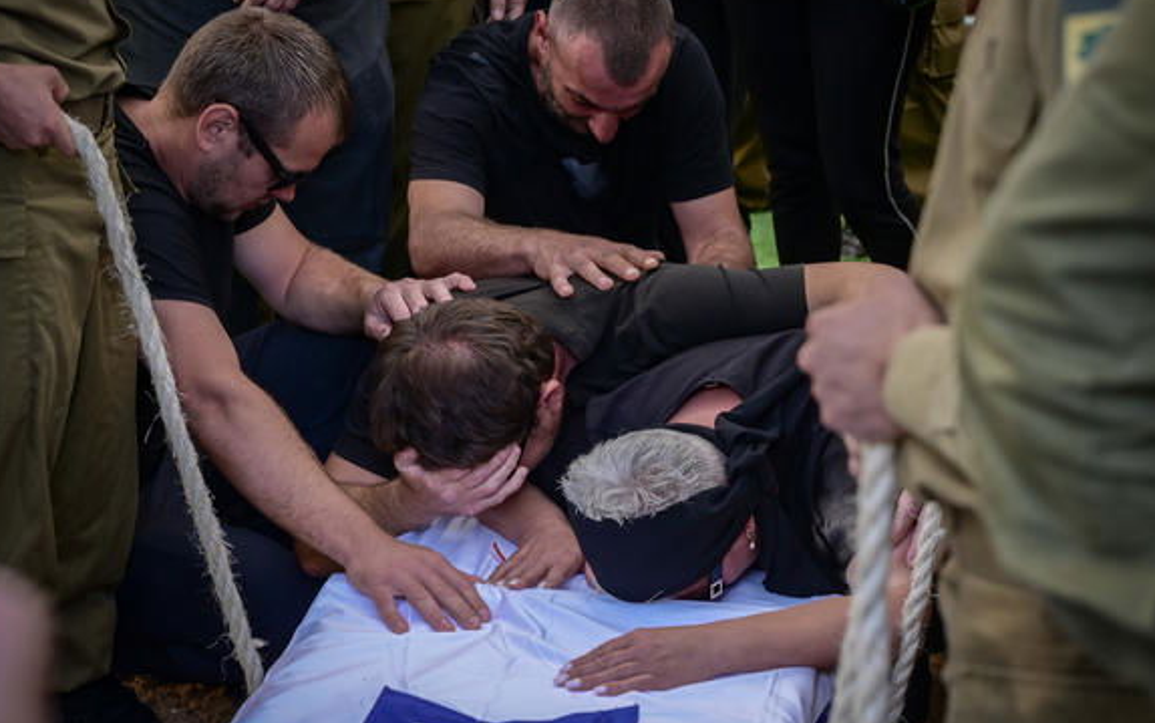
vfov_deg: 14.9
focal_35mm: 88
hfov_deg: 23.5
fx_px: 2771
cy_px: 379
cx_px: 618
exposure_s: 1/320
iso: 500
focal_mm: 62
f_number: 4
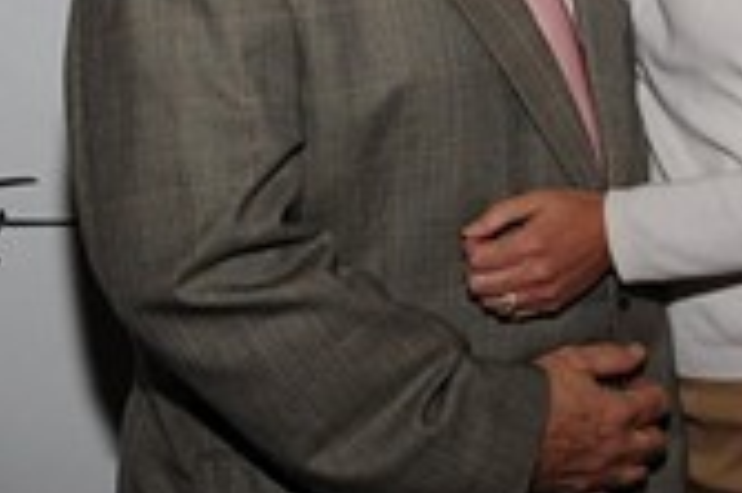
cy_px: -124
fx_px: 2986
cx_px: 542
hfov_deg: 14.1
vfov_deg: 9.3
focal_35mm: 145
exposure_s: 1/60
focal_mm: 44
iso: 1250
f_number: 6.3
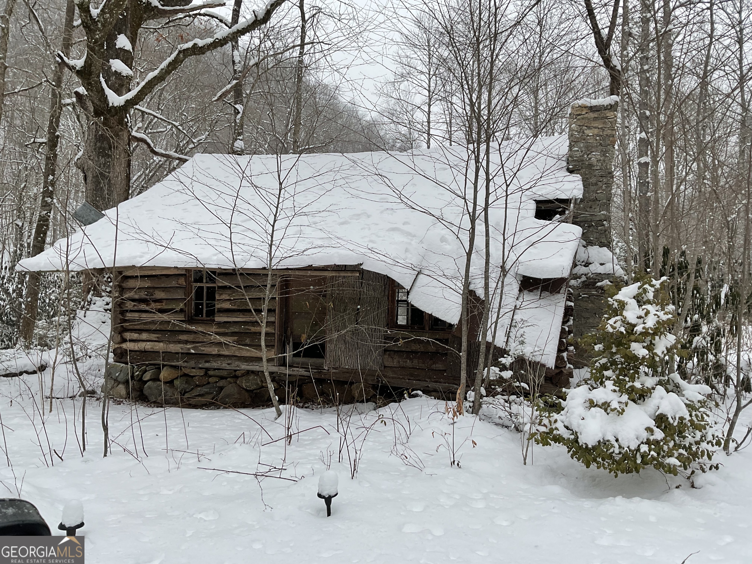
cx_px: 376
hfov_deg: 61.7
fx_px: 630
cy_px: 282
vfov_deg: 48.2
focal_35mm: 29
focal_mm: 3
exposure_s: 1/1412
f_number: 1.8
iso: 16
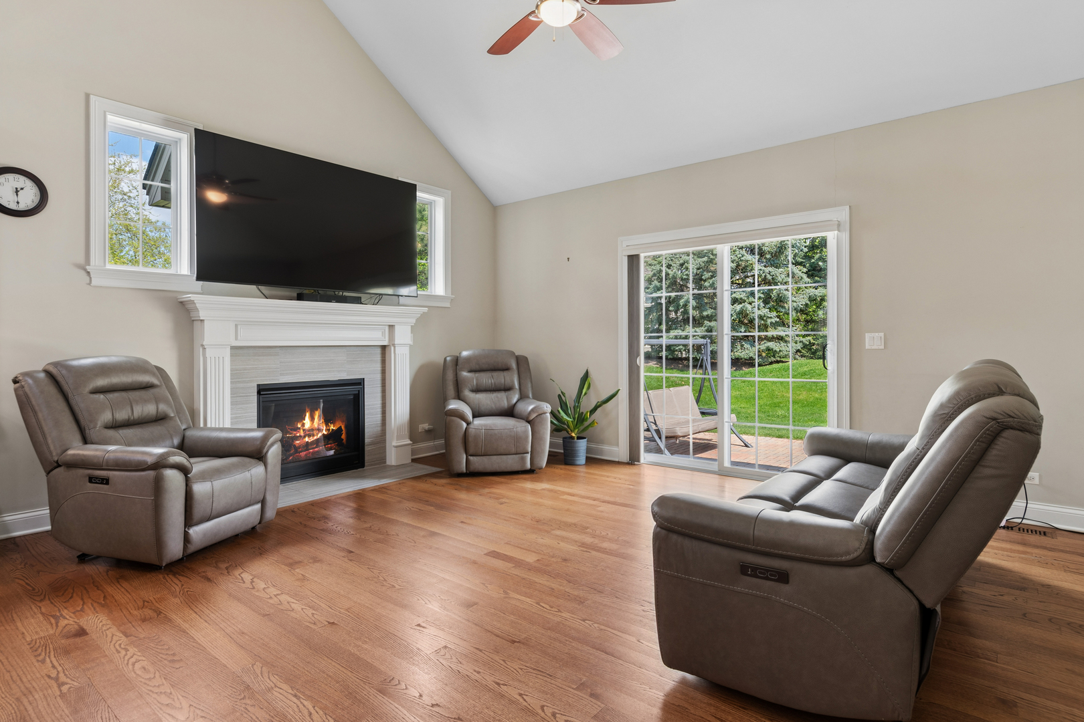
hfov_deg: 90.0
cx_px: 542
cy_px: 361
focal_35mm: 18
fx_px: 542
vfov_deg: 67.4
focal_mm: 12
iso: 250
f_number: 8
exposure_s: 1/8
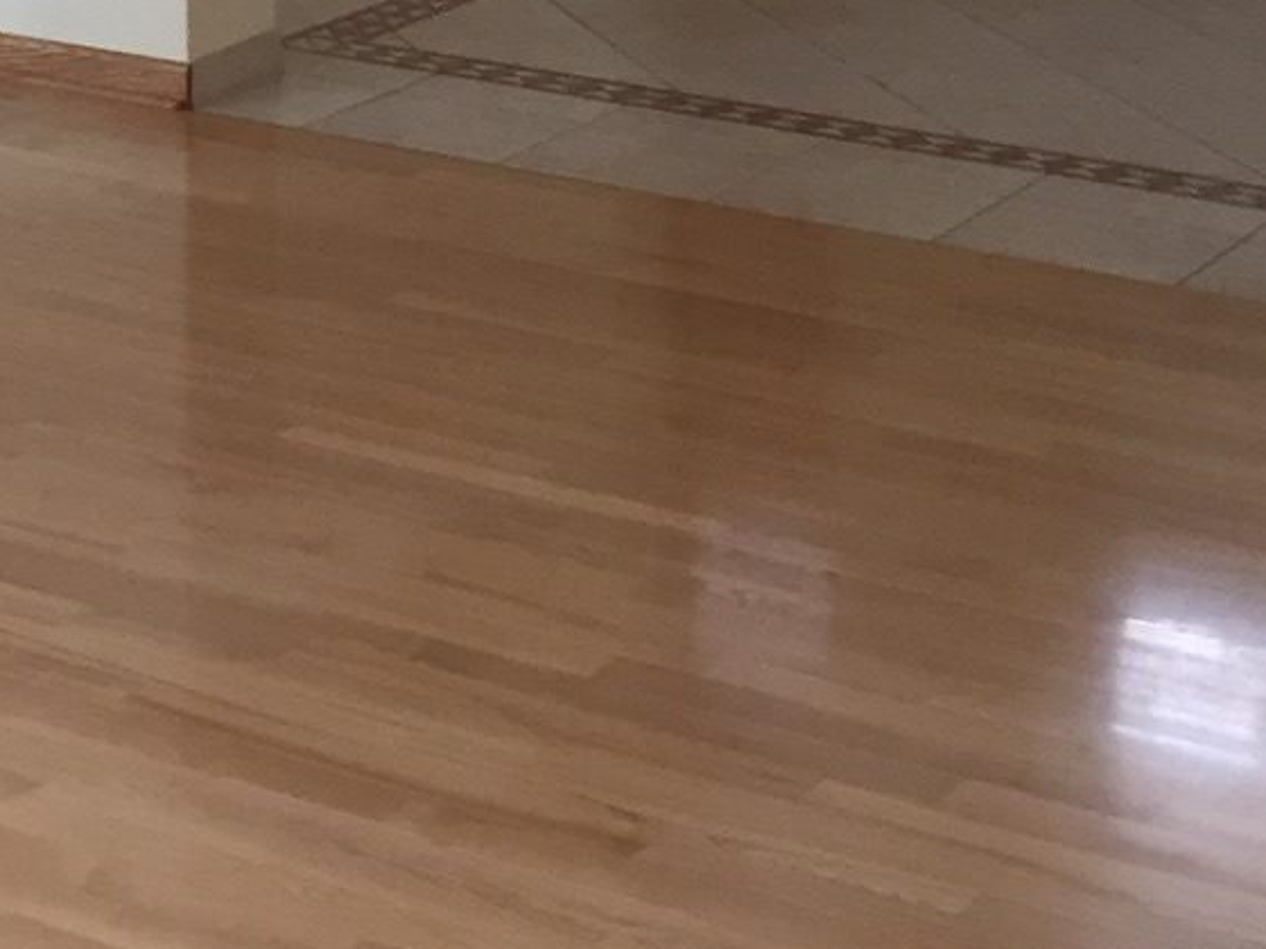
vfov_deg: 13.1
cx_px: -149
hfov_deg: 17.9
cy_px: -540
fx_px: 3877
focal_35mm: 106
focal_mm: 4.15
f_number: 2.2
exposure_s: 1/33
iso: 100
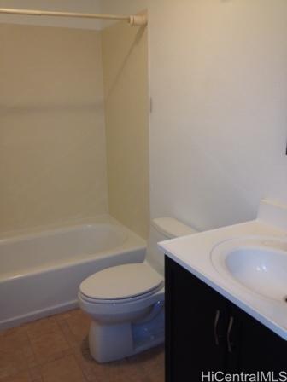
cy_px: 191
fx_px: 387
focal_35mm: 35
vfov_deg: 52.6
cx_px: 144
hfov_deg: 40.7
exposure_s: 1/20
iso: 80
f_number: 2.4
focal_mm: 4.28
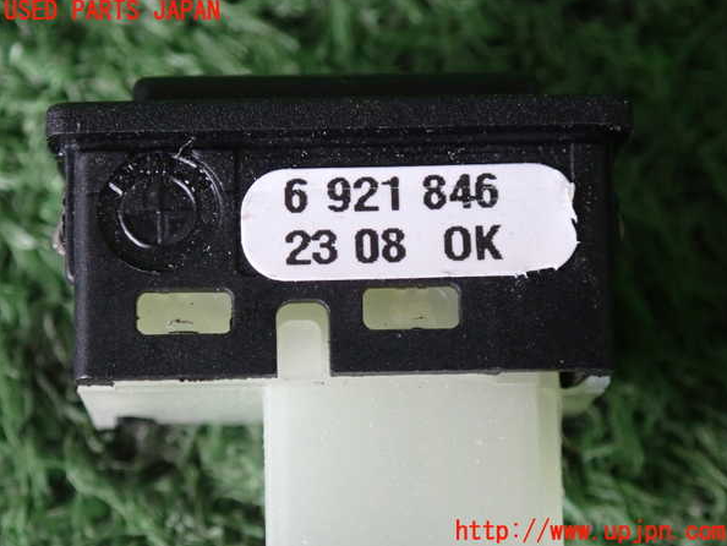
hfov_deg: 19.4
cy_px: 272
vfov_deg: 14.7
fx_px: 2122
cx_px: 365
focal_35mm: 101
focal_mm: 18
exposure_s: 1/160
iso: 1000
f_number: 4.9
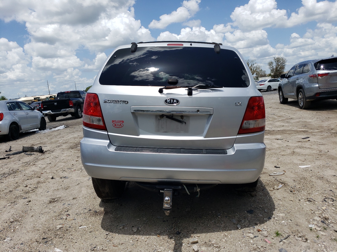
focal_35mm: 26
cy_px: 126
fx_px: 253
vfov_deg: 53.1
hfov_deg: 67.3
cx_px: 168
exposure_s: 1/5000
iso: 50
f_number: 1.5
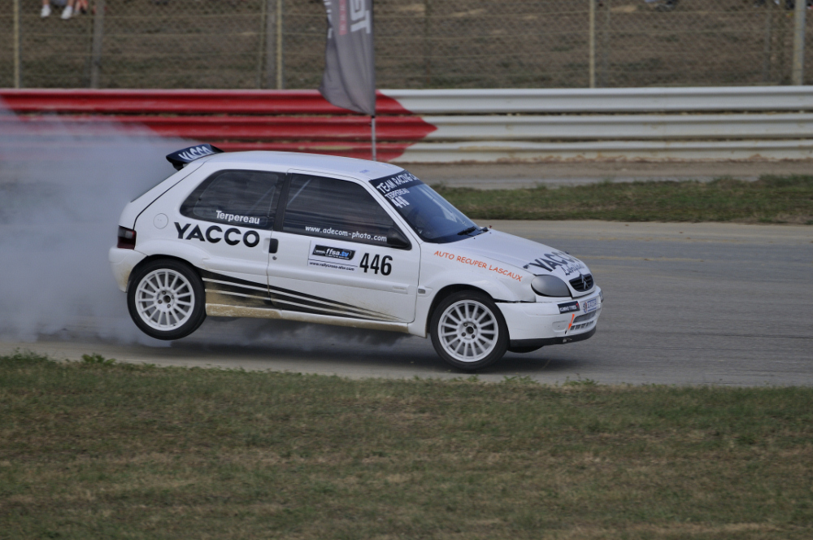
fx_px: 10149
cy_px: 270
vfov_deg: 3.0
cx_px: 406
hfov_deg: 4.6
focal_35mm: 450
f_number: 5.6
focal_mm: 300
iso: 200
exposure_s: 1/1000
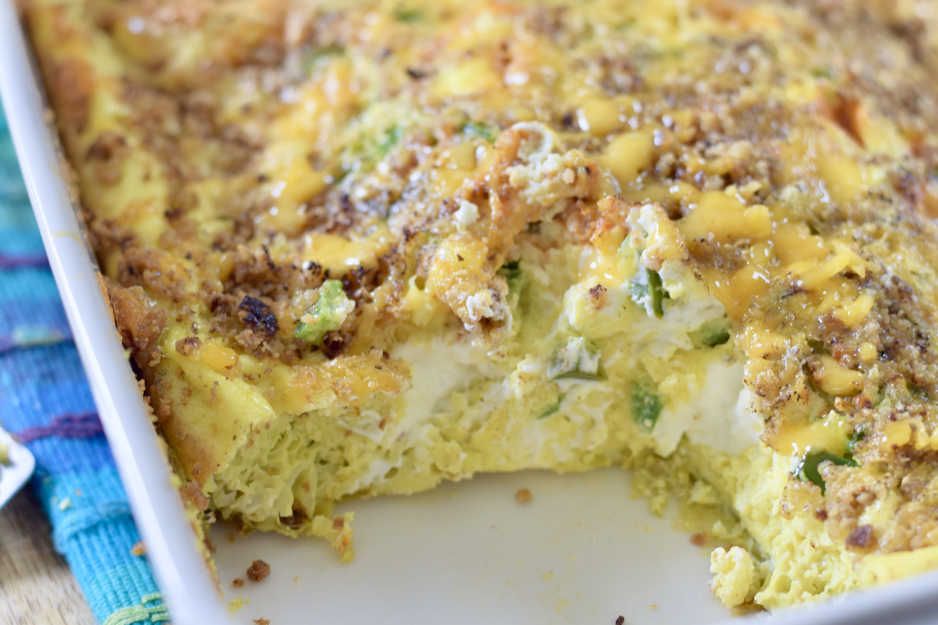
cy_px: 312
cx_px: 469
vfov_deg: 18.2
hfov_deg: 27.0
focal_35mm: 75
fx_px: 1954
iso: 200
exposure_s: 1/50
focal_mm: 50
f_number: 4
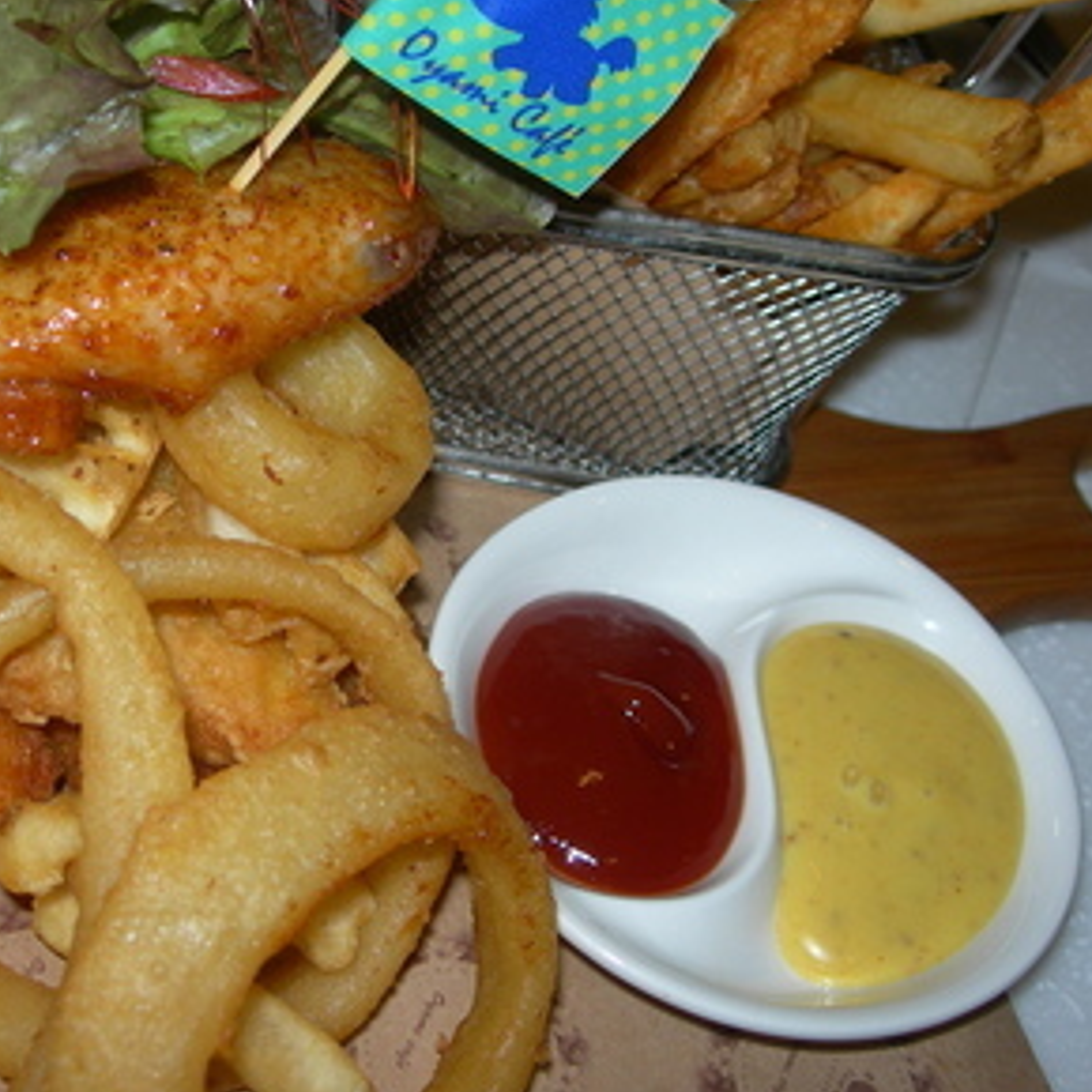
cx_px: 384
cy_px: 518
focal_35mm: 58
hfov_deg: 29.4
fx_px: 2070
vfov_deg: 29.5
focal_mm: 7.8
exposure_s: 1/60.1
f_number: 2.8
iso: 50
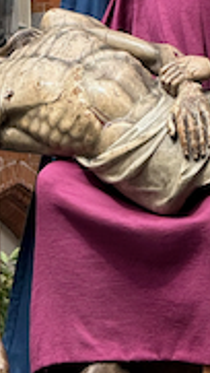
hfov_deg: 2.6
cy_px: -70
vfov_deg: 4.7
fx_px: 4557
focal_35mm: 461
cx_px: 208
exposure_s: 1/644
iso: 50
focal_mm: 15.66
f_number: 2.8
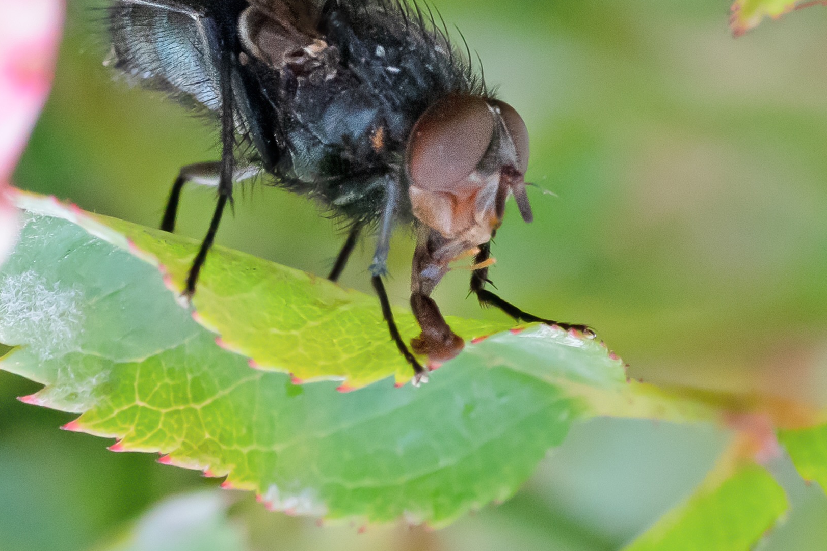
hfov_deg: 25.9
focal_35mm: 78
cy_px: 164
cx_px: 304
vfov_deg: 17.4
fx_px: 1792
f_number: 11
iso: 2000
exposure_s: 1/320
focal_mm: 55
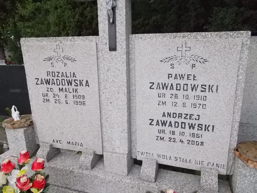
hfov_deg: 67.3
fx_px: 193
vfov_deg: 53.1
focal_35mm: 26
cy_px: 96
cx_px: 128
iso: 400
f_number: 8
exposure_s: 1/250
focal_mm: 4.6
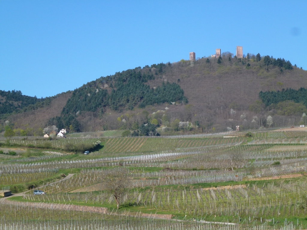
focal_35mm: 113
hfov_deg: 17.4
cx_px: 154
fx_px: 1002
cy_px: 115
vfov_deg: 13.1
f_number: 5.1
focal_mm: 20.2
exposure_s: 1/500
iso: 100
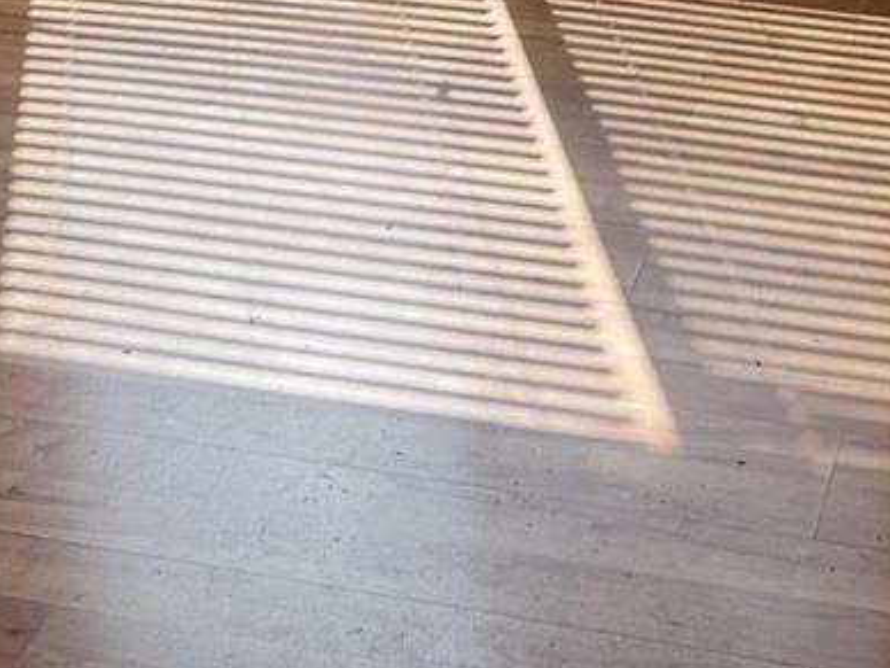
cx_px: 452
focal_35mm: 89
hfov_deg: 22.0
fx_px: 2288
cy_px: -535
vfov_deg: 14.6
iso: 80
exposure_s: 1/1437
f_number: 1.78
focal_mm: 6.76
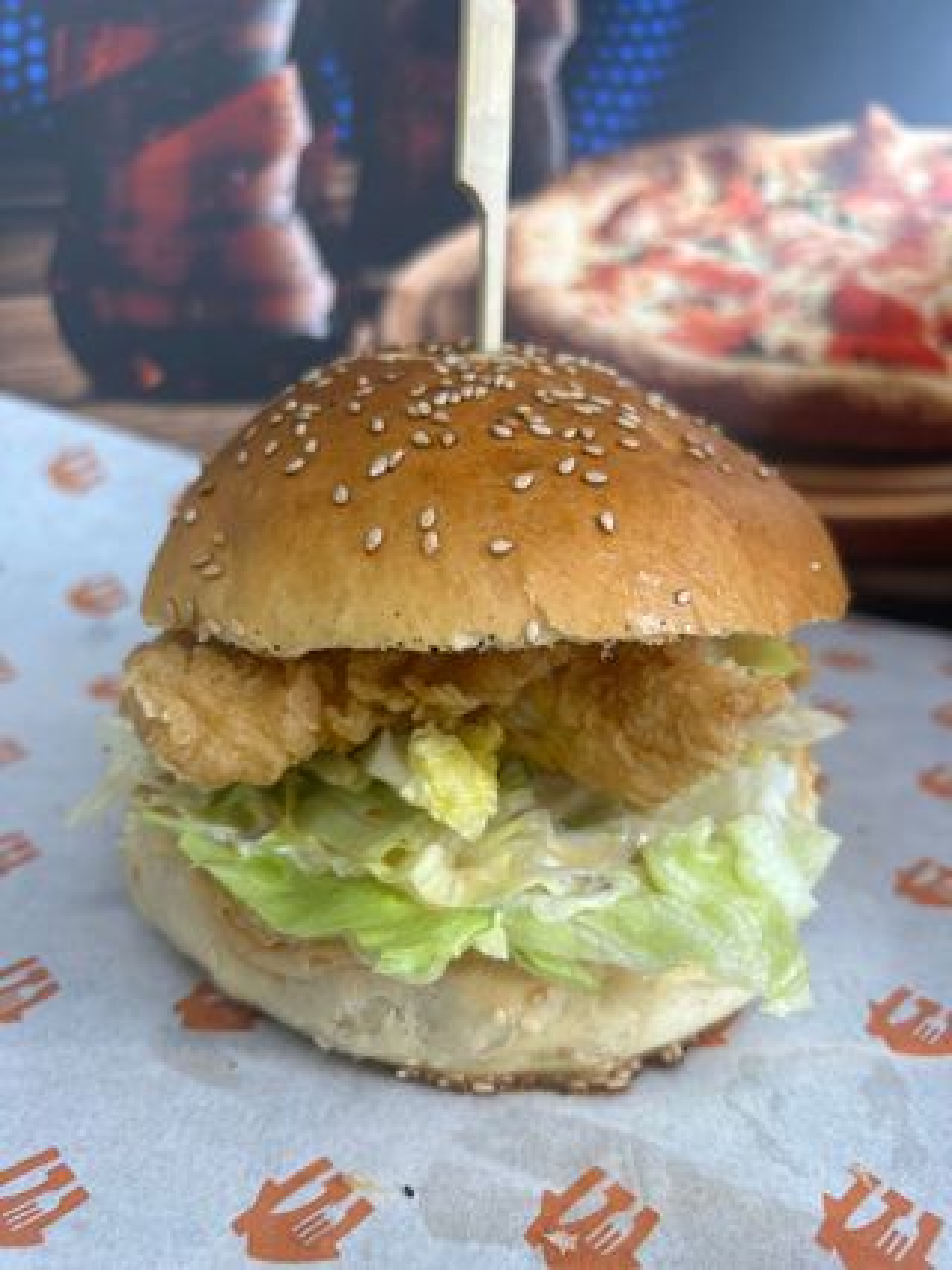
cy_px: 635
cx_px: 476
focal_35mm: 26
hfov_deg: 53.0
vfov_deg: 67.3
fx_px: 954
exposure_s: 1/100
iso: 50
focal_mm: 5.7
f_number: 1.5
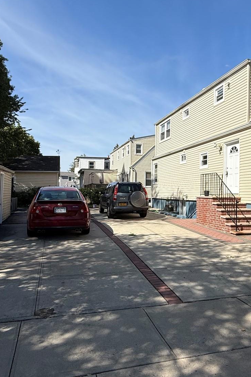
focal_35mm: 27
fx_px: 282
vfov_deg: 67.4
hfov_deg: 47.8
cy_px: 187
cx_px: 139
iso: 50
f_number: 2.2
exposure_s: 1/2717
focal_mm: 2.22
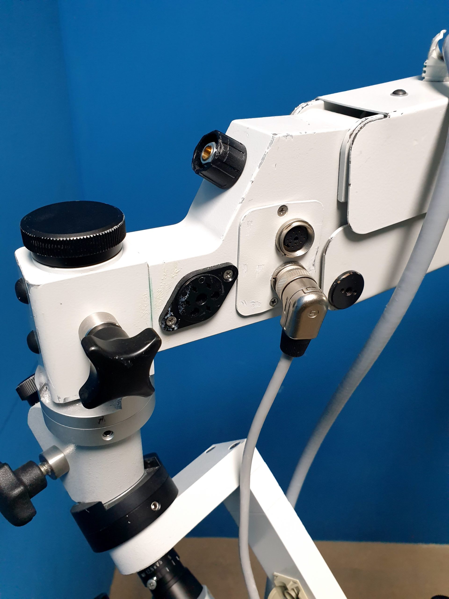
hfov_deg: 53.1
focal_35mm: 26
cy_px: 300
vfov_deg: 67.3
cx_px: 224
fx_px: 450
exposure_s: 1/50
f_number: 2.4
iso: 320
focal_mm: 4.3
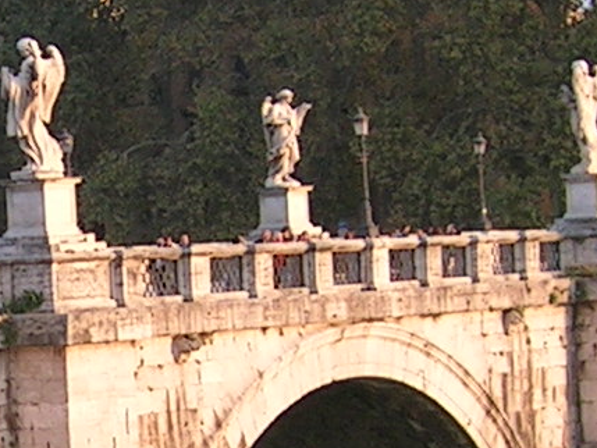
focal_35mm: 167
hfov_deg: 11.6
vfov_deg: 8.8
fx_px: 2881
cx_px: -106
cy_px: 430
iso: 50
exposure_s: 1/99.7
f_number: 2.8
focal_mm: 5.4
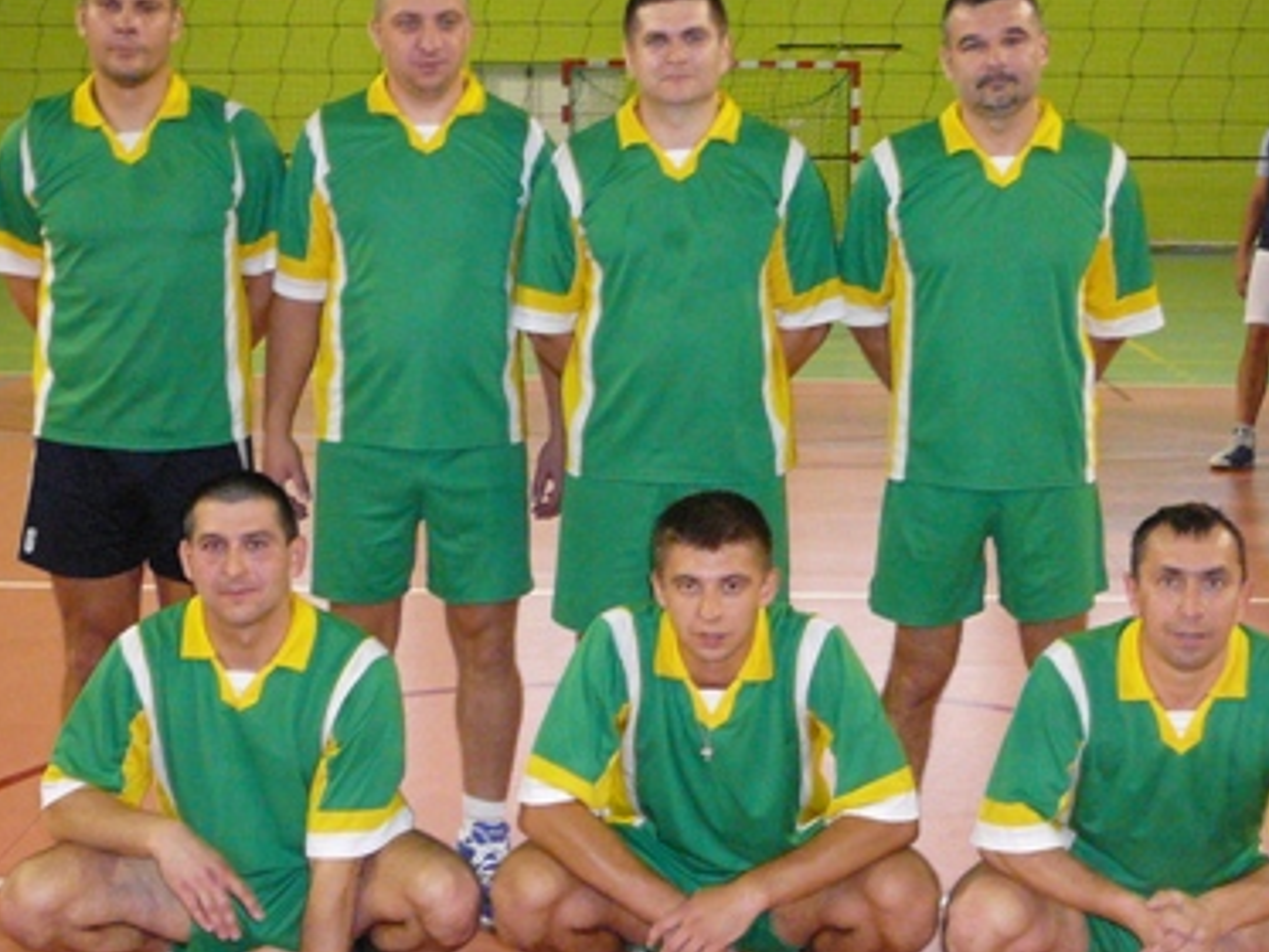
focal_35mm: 60
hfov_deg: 32.2
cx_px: 674
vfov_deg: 24.4
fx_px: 2200
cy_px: 585
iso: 400
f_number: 2.8
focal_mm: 5.2
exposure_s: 1/30
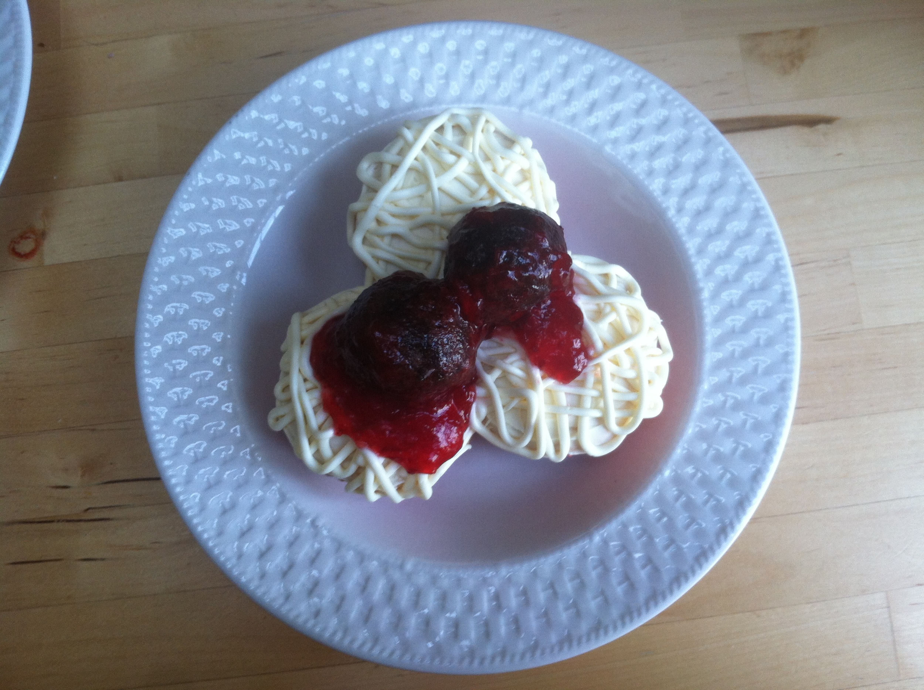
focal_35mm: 35
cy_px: 345
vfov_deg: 40.6
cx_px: 462
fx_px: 933
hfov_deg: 52.7
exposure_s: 1/25
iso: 80
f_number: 2.8
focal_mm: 3.85
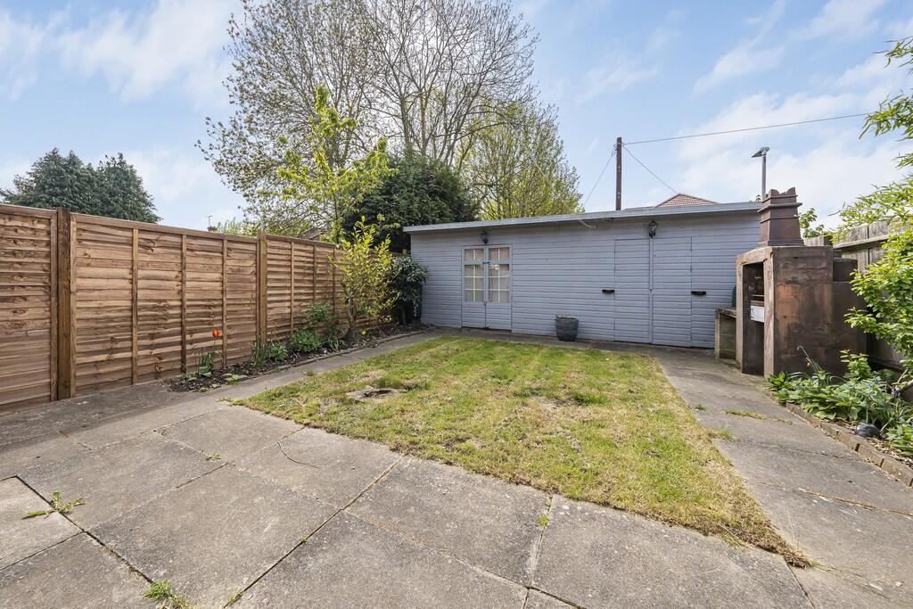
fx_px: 304
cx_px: 456
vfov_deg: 90.0
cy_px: 304
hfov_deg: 112.6
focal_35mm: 12
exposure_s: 1/500
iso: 320
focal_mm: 12
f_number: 9
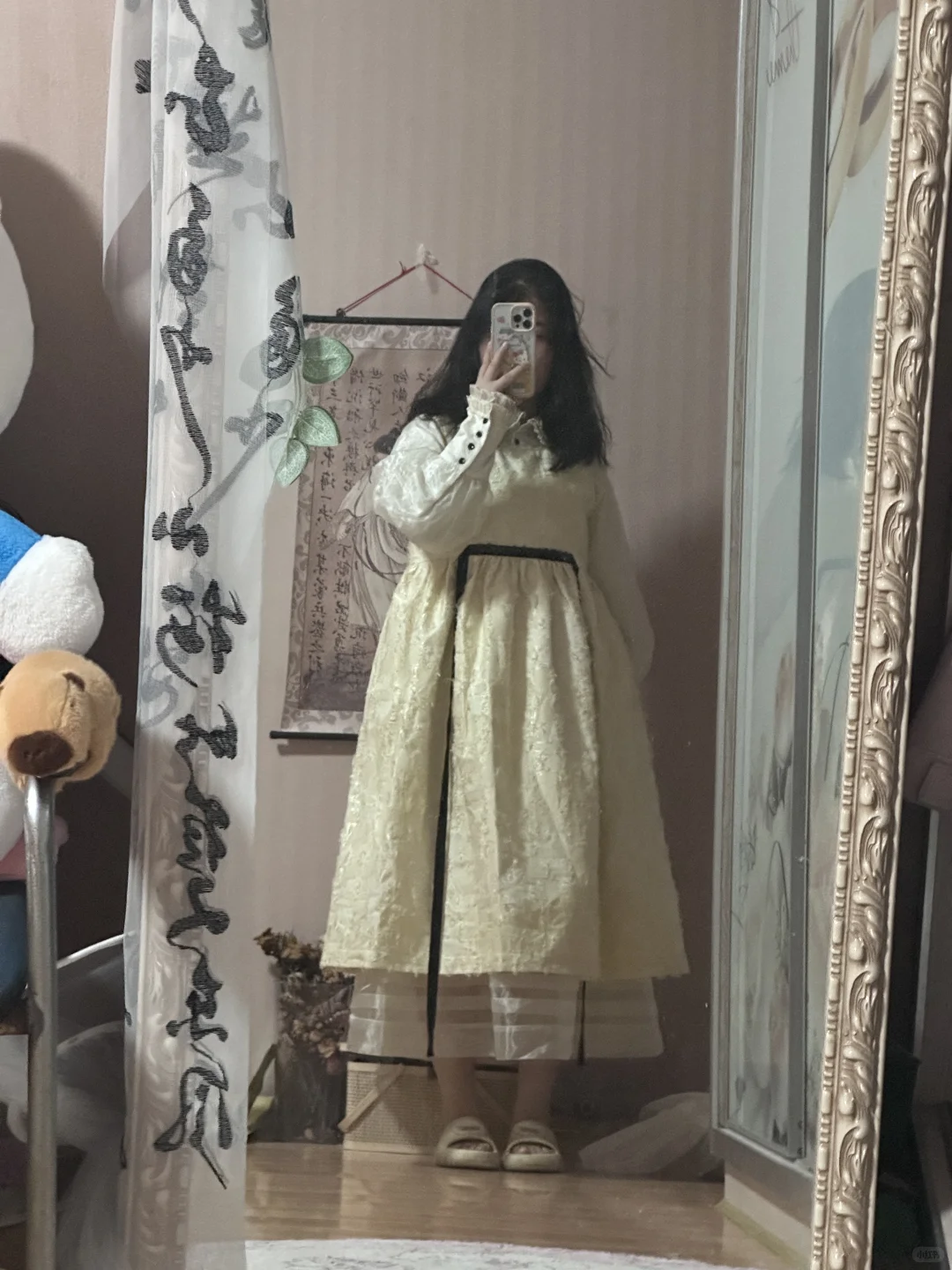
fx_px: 2824
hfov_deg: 19.1
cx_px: 476
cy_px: 635
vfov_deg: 25.3
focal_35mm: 77
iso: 1600
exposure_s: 1/30
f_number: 2.8
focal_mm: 9
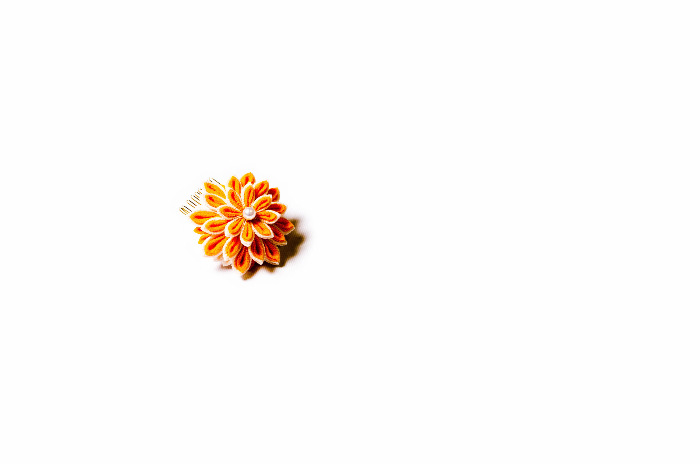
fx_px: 1601
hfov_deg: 24.7
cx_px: 350
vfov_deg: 16.5
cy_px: 232
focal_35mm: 82
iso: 640
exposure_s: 1/200
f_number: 5.6
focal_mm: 55
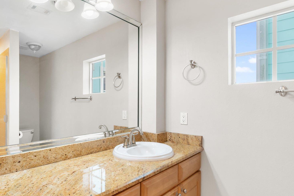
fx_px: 171
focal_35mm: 21
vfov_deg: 59.4
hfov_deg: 80.1
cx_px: 115
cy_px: 104
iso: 400
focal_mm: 10
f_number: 9
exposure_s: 1/10
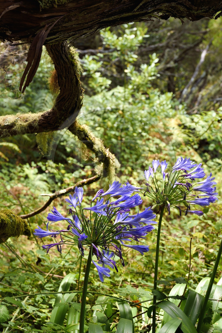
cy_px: 166
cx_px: 111
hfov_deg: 19.5
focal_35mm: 70
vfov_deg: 28.8
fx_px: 647
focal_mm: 70
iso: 400
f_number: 11
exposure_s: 1/125
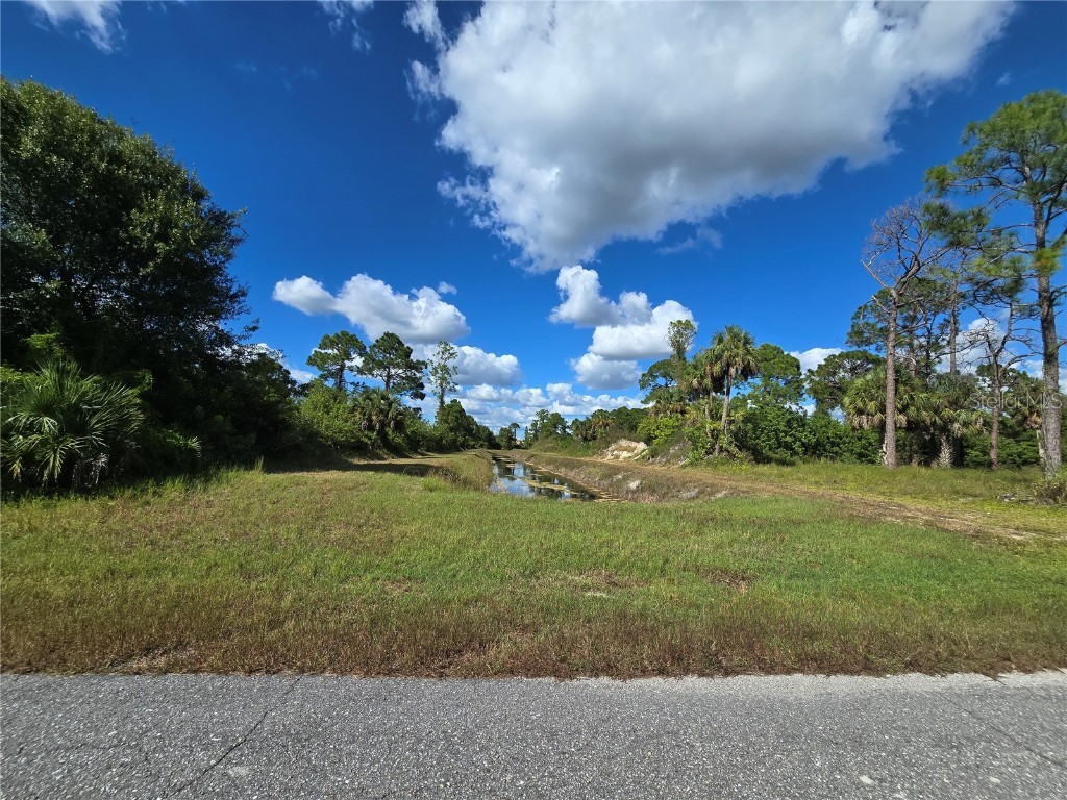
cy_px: 400
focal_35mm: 13
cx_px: 534
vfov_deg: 89.9
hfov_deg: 106.2
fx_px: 401
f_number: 2.2
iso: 50
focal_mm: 2.2
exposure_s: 1/3255
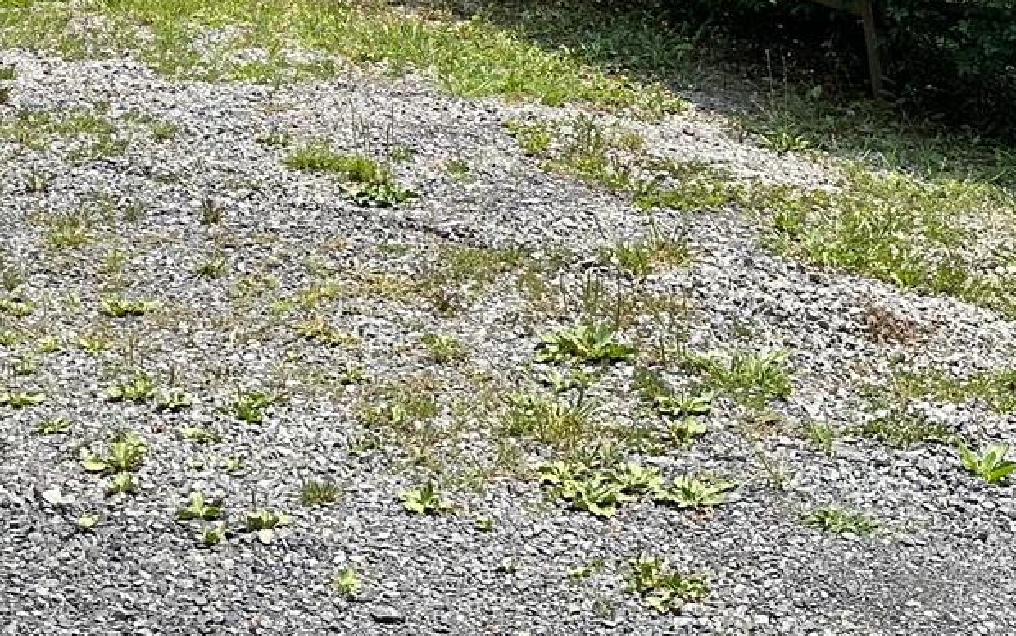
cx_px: 182
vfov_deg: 14.2
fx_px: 2327
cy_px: -398
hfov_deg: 24.2
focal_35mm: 84
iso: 80
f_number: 1.78
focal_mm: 6.86
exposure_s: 1/3356
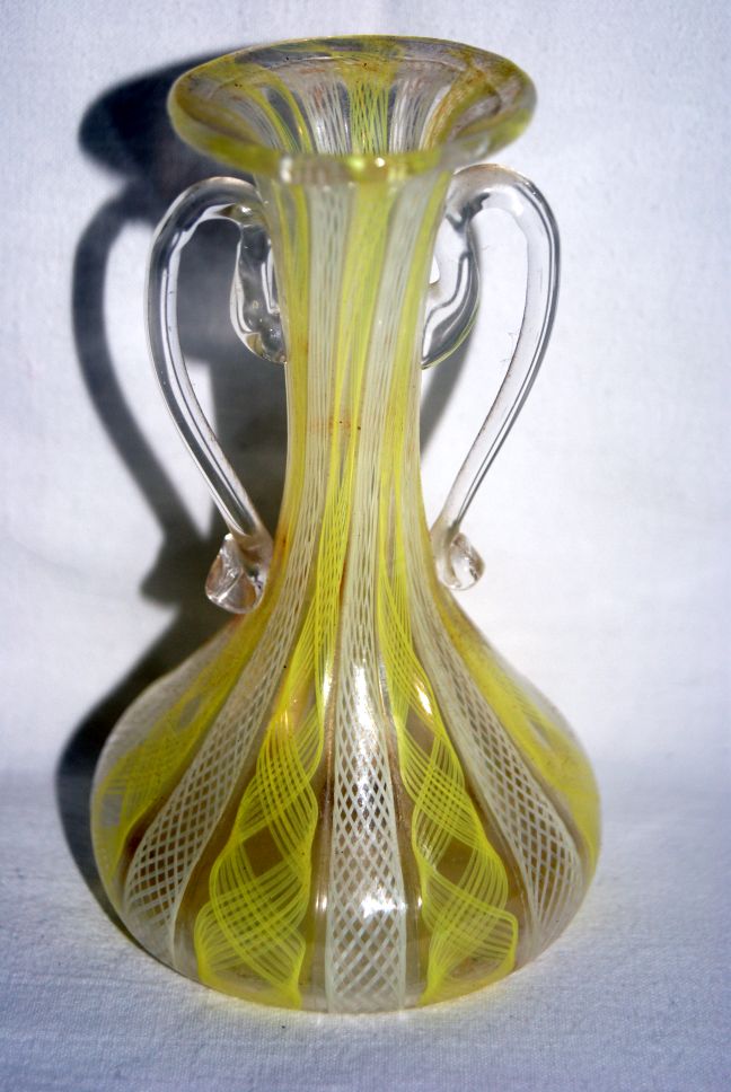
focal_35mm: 82
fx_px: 2505
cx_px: 366
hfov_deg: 16.6
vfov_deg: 24.6
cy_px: 546
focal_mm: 55
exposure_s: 1/80
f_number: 5.6
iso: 400
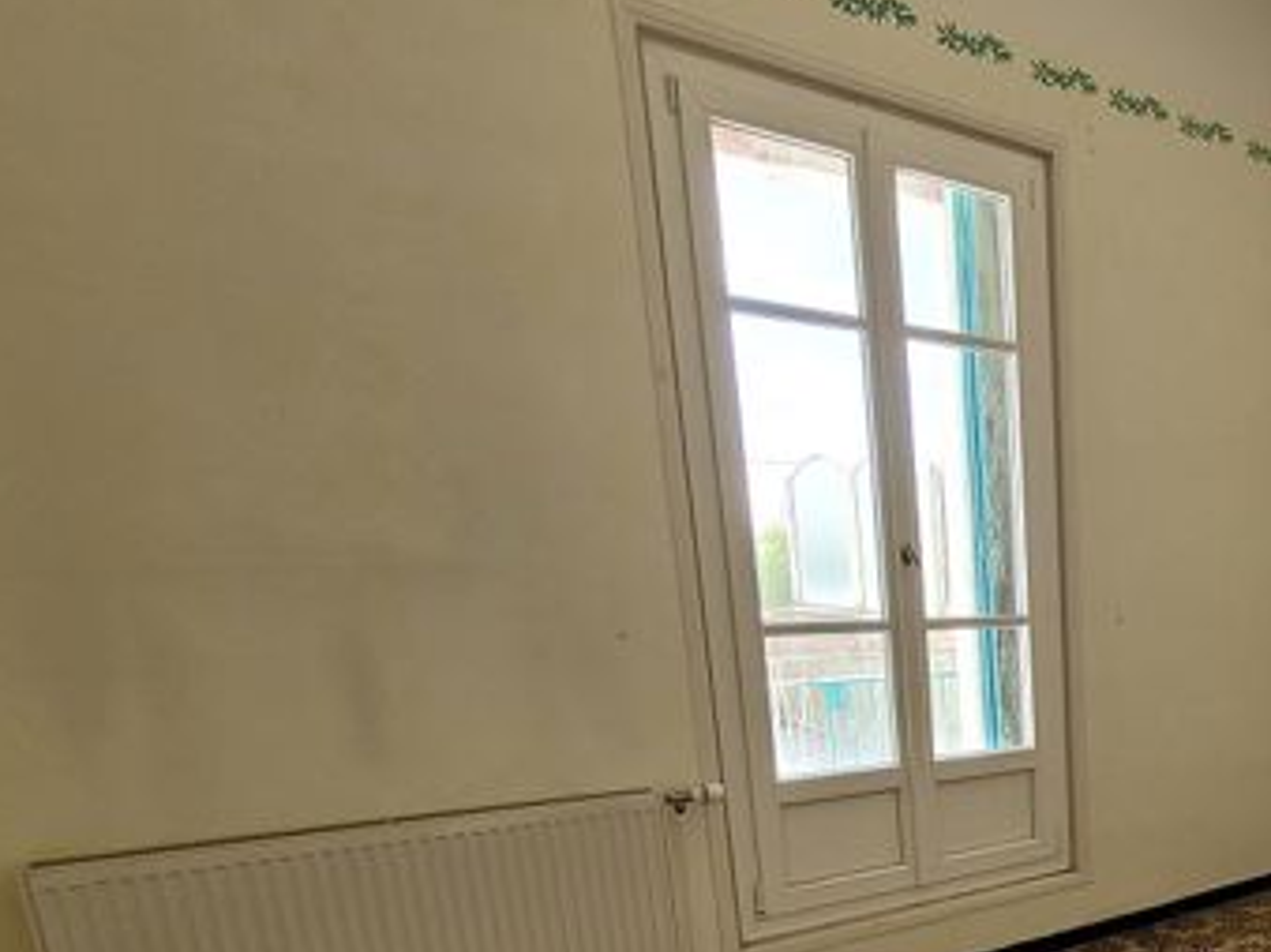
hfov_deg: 51.9
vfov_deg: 48.1
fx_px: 991
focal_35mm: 27
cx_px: 1277
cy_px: 780
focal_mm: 1.74
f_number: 2.2
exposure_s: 1/100
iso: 80
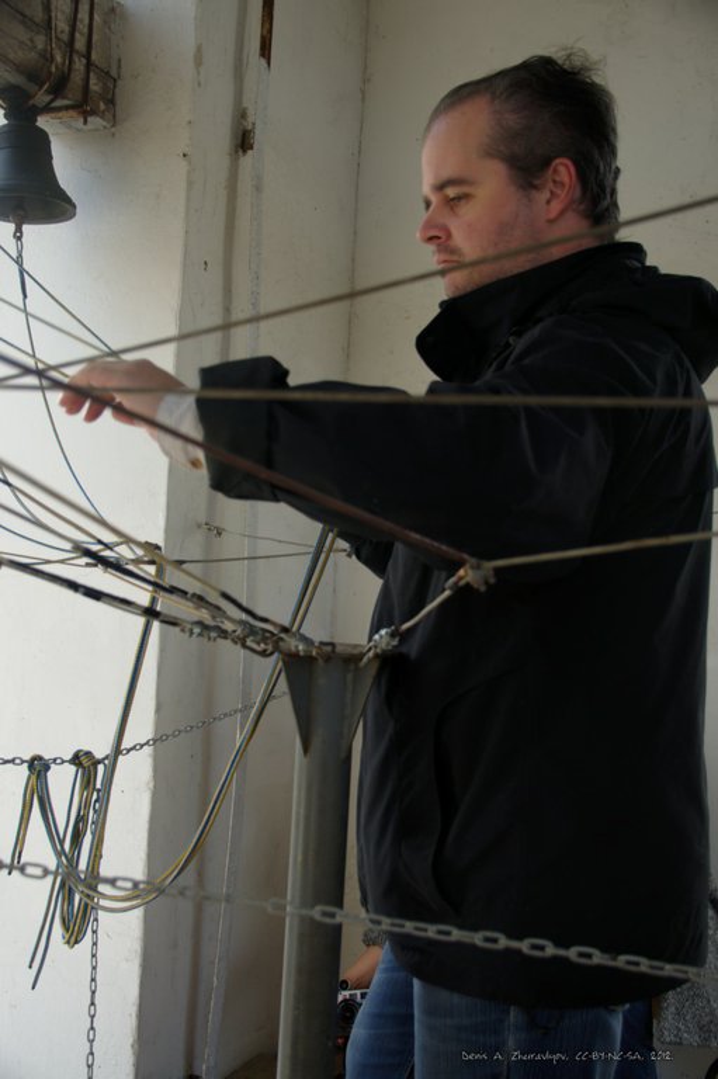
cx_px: 359
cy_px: 540
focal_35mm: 42
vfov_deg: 46.4
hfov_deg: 31.9
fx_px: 1258
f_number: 5.6
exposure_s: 1/160
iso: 200
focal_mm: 28
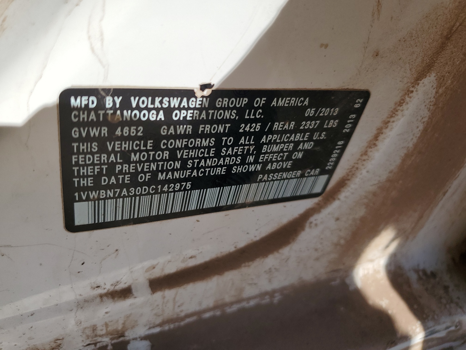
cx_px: 233
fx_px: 350
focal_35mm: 26
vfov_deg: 53.1
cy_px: 175
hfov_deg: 67.3
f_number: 1.5
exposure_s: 1/5000
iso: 50
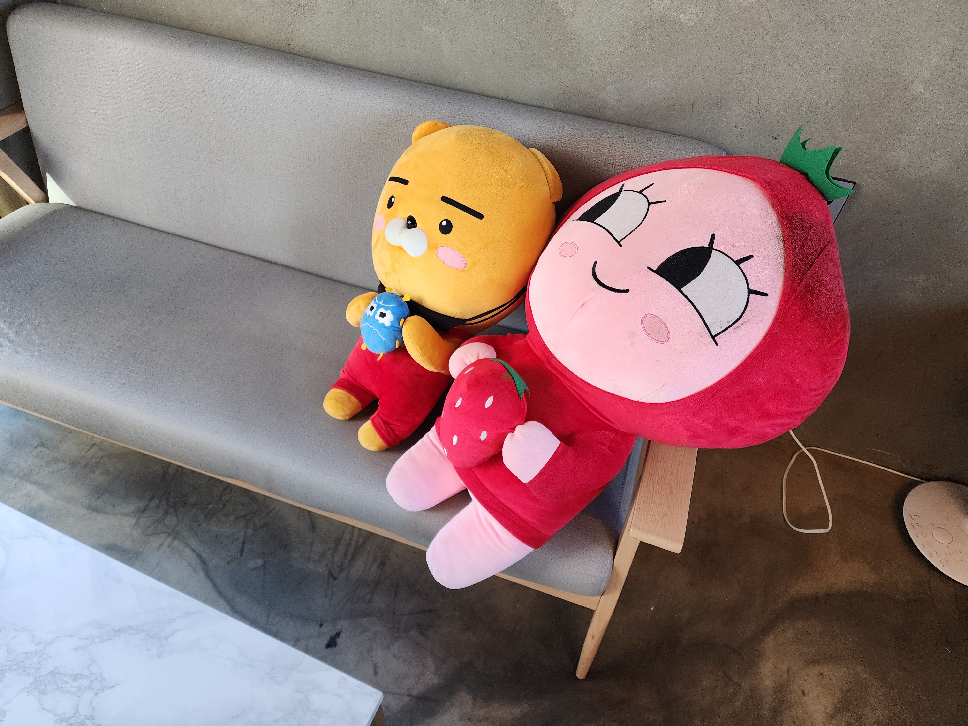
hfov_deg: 73.9
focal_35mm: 23
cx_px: 484
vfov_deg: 58.9
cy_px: 363
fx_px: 643
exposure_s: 1/120
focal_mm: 6.4
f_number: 1.8
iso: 200
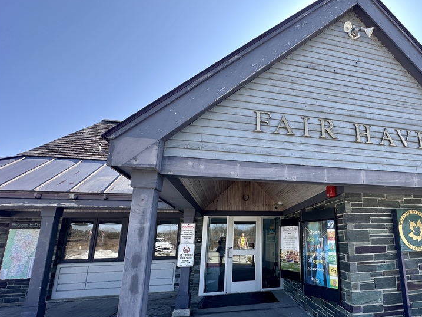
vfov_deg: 65.7
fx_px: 244
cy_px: 181
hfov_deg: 78.2
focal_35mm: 20
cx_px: 293
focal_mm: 2.22
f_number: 2.2
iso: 40
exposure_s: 1/288
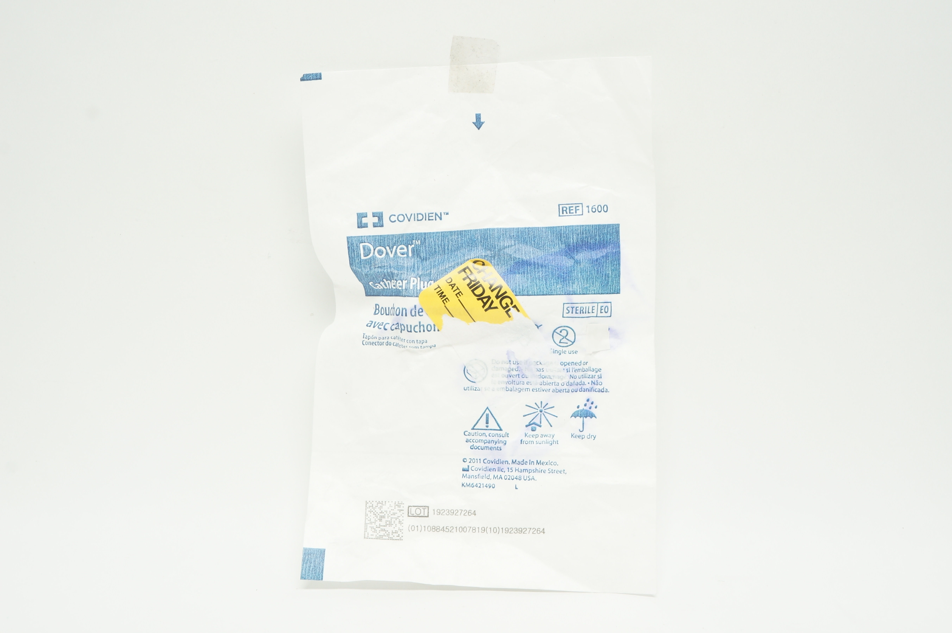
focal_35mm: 42
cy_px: 316
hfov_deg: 46.4
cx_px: 476
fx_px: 1109
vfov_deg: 31.8
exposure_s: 1/15
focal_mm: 28
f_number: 11
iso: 400
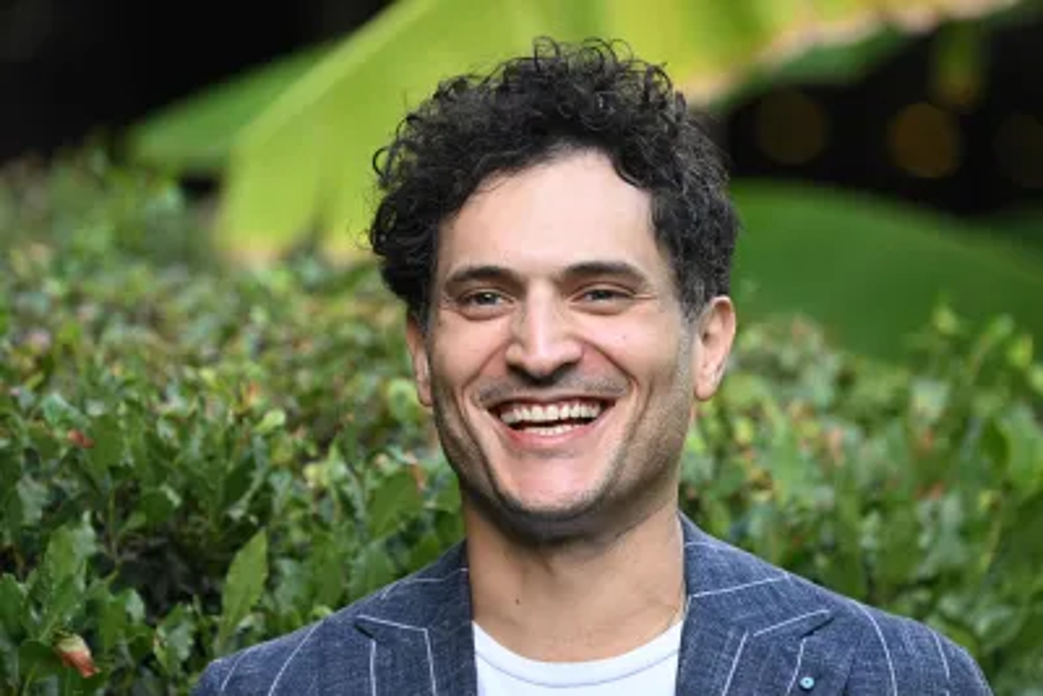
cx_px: 522
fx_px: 11592
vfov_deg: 3.4
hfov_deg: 5.2
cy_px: 348
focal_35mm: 400
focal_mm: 400
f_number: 7.1
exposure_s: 1/500
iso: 2500
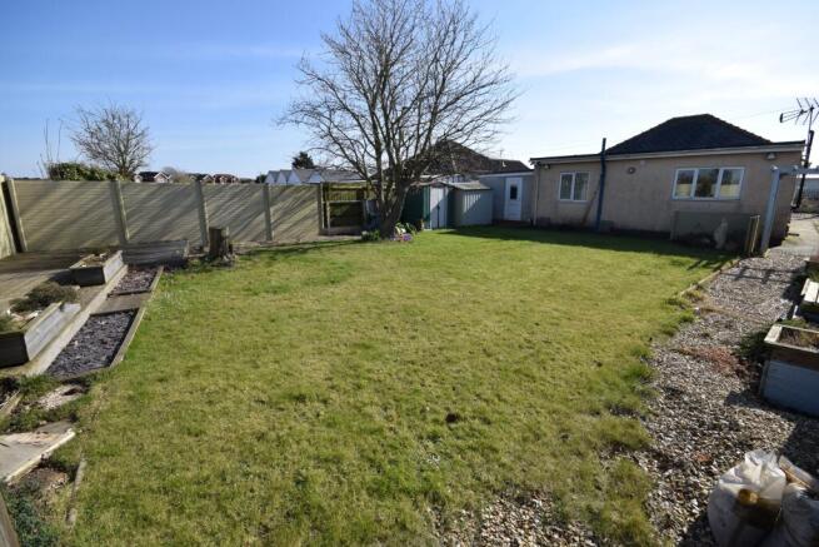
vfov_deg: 77.4
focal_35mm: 15
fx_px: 341
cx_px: 410
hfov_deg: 100.4
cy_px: 274
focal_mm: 10
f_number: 9
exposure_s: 1/320
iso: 200
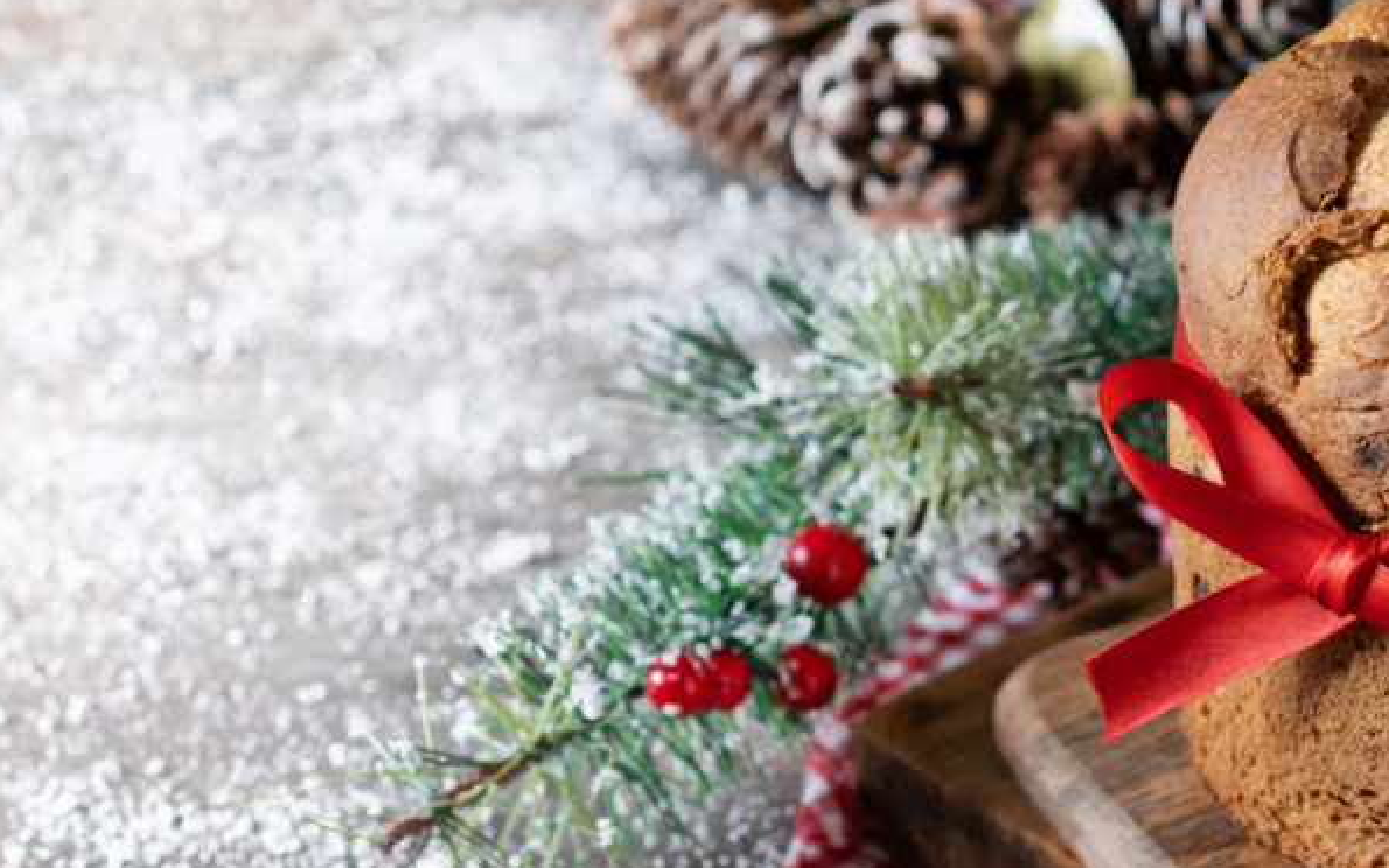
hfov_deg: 13.2
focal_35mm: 158
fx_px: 5982
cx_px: 983
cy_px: 484
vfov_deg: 8.3
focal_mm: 60
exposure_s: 1/200
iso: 100
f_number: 4.5
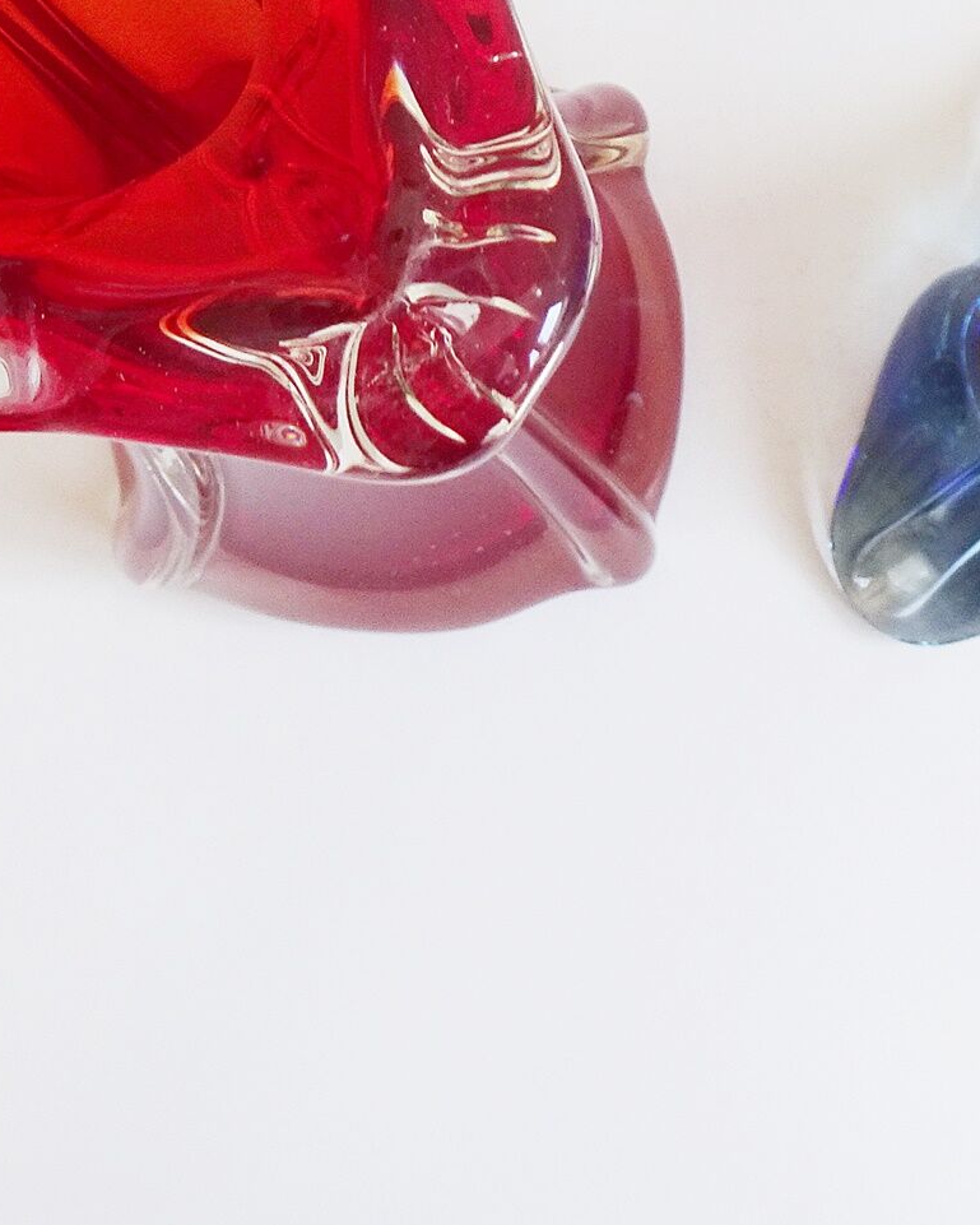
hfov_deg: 23.4
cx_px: 682
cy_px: 61
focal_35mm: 65
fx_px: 2356
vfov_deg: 27.8
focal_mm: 4.1
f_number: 3.5
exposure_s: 1/50
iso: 80
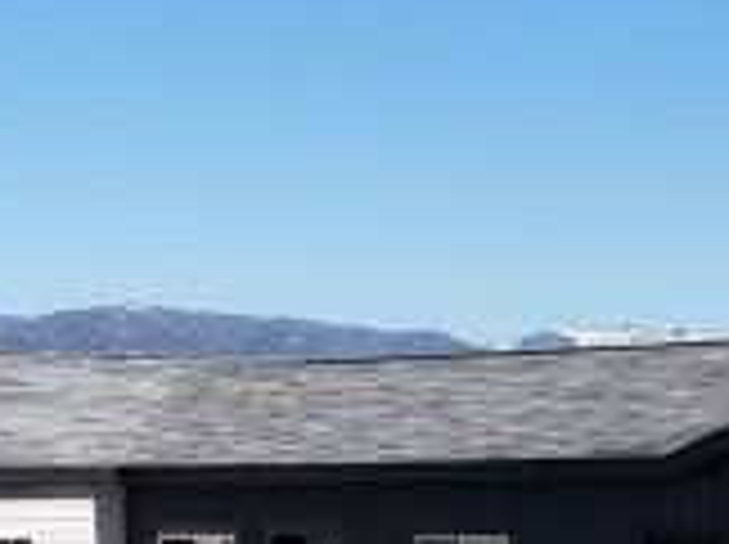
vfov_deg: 9.7
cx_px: 522
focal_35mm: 152
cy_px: 495
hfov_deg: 13.0
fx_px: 3196
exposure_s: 1/2500
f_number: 1.8
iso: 140
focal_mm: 8.67
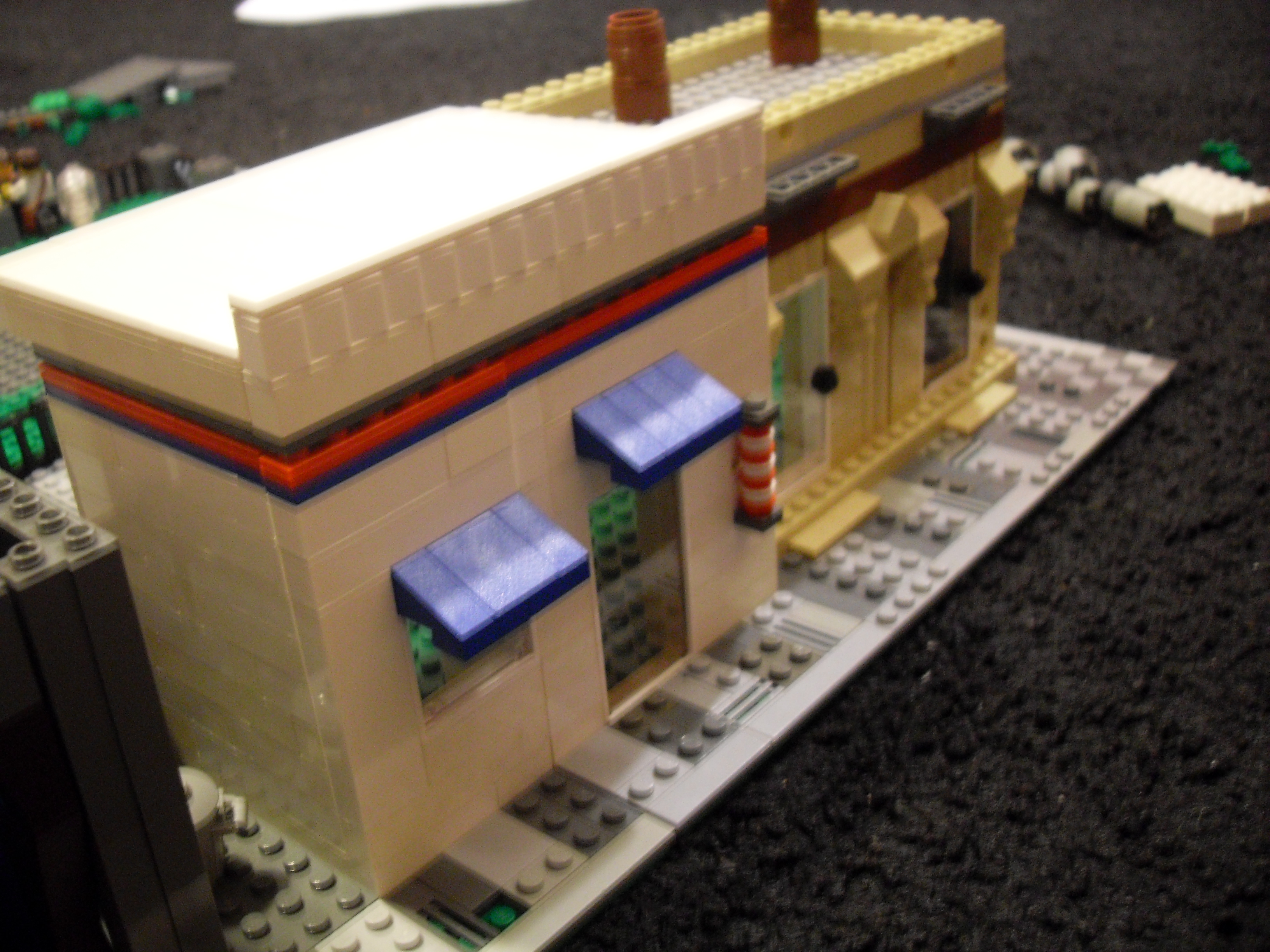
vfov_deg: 38.7
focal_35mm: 37
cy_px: 476
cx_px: 635
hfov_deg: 50.1
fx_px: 1357
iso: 200
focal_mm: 6.3
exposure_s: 1/3
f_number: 2.8
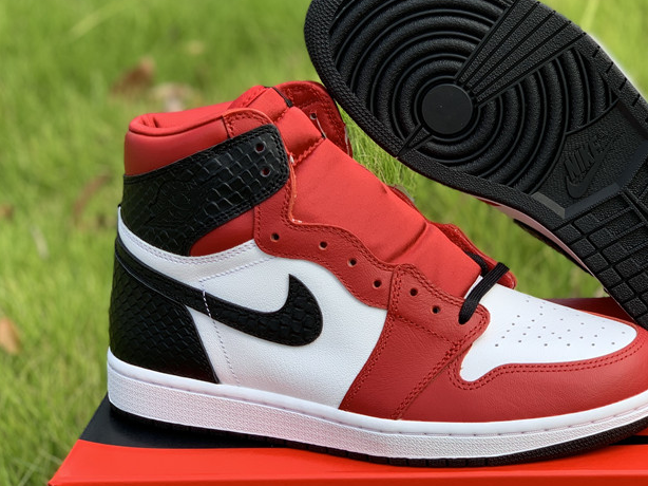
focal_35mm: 72
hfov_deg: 27.0
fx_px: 1347
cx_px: 403
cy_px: 253
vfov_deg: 20.4
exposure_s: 1/137
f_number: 2.4
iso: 16
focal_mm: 6
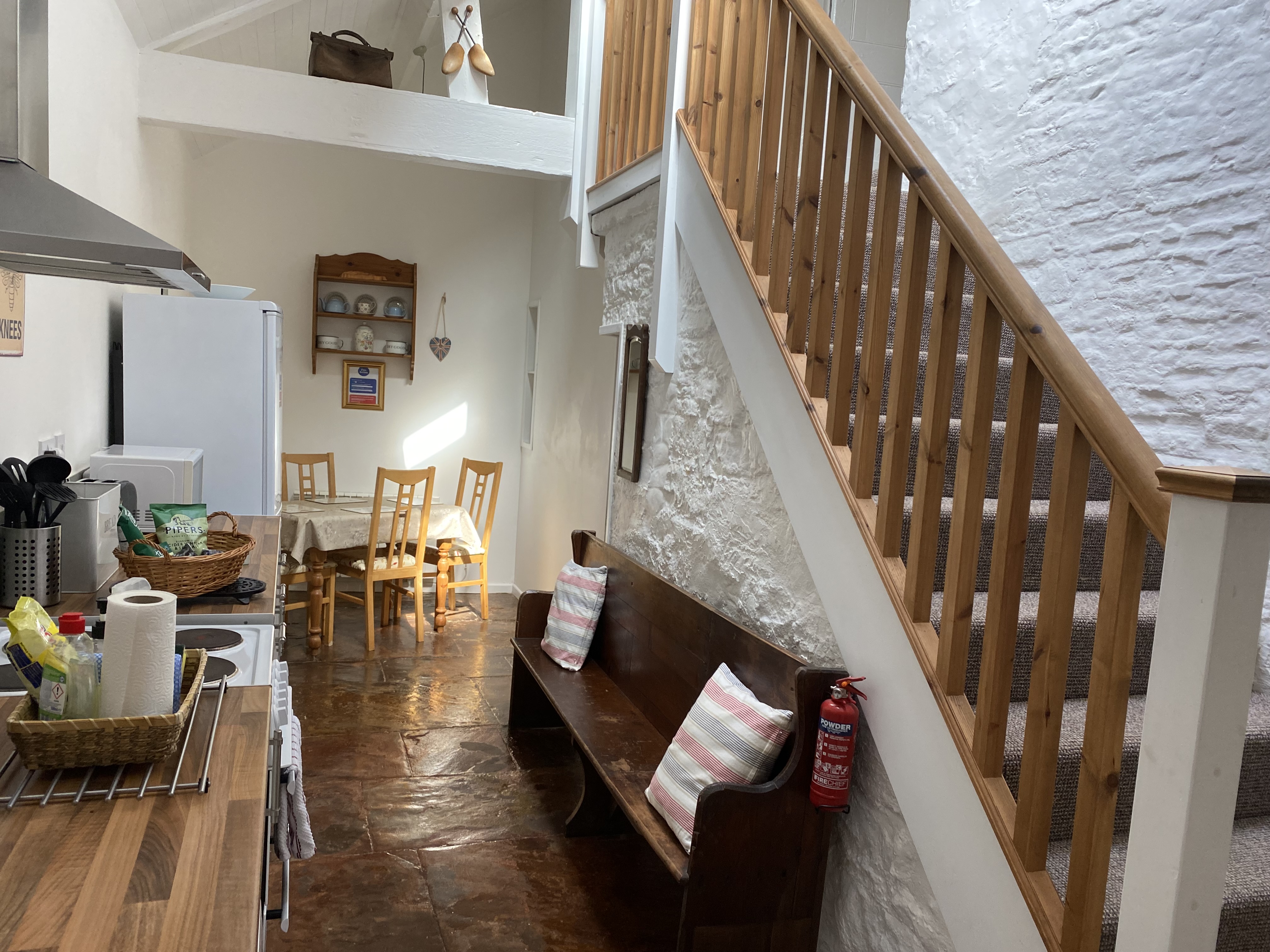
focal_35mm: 26
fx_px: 954
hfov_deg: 67.3
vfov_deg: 53.1
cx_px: 635
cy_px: 476
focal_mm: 4.25
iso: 125
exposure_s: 1/121
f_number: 1.8
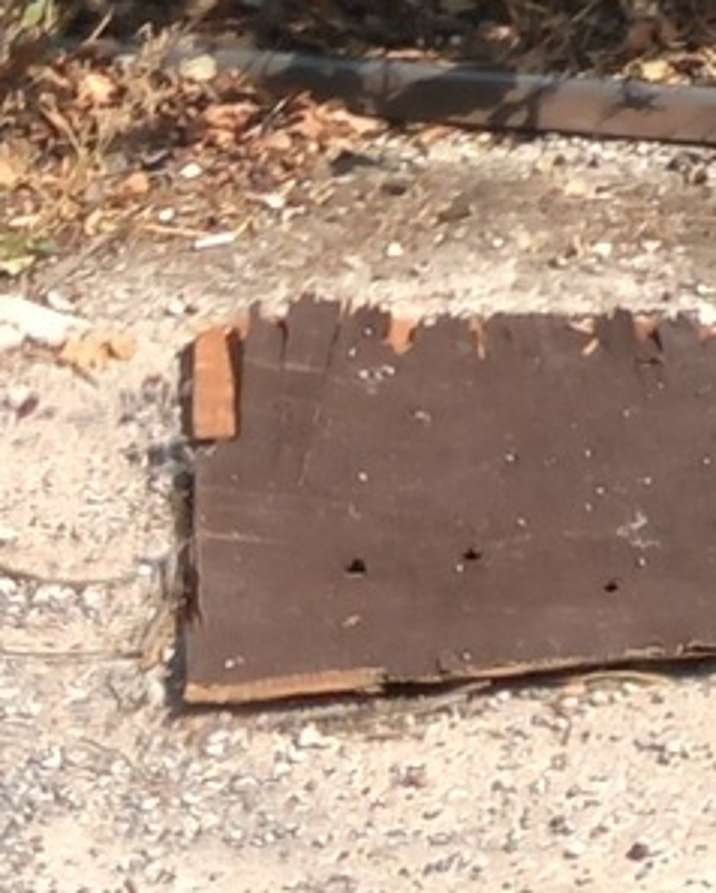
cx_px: 2268
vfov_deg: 9.1
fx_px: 4790
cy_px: -1533
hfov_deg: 7.4
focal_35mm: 181
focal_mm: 4
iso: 20
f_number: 1.8
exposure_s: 1/455
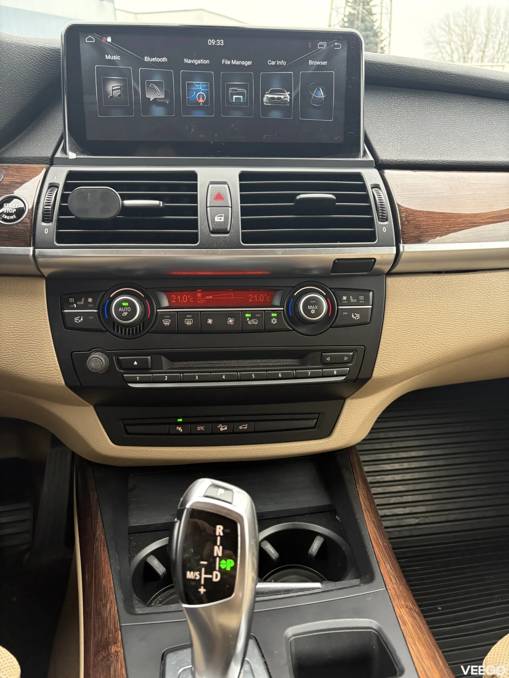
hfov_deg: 53.1
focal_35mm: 26
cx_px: 254
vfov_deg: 67.3
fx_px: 510
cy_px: 339
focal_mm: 5.96
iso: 250
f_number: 1.6
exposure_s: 1/60
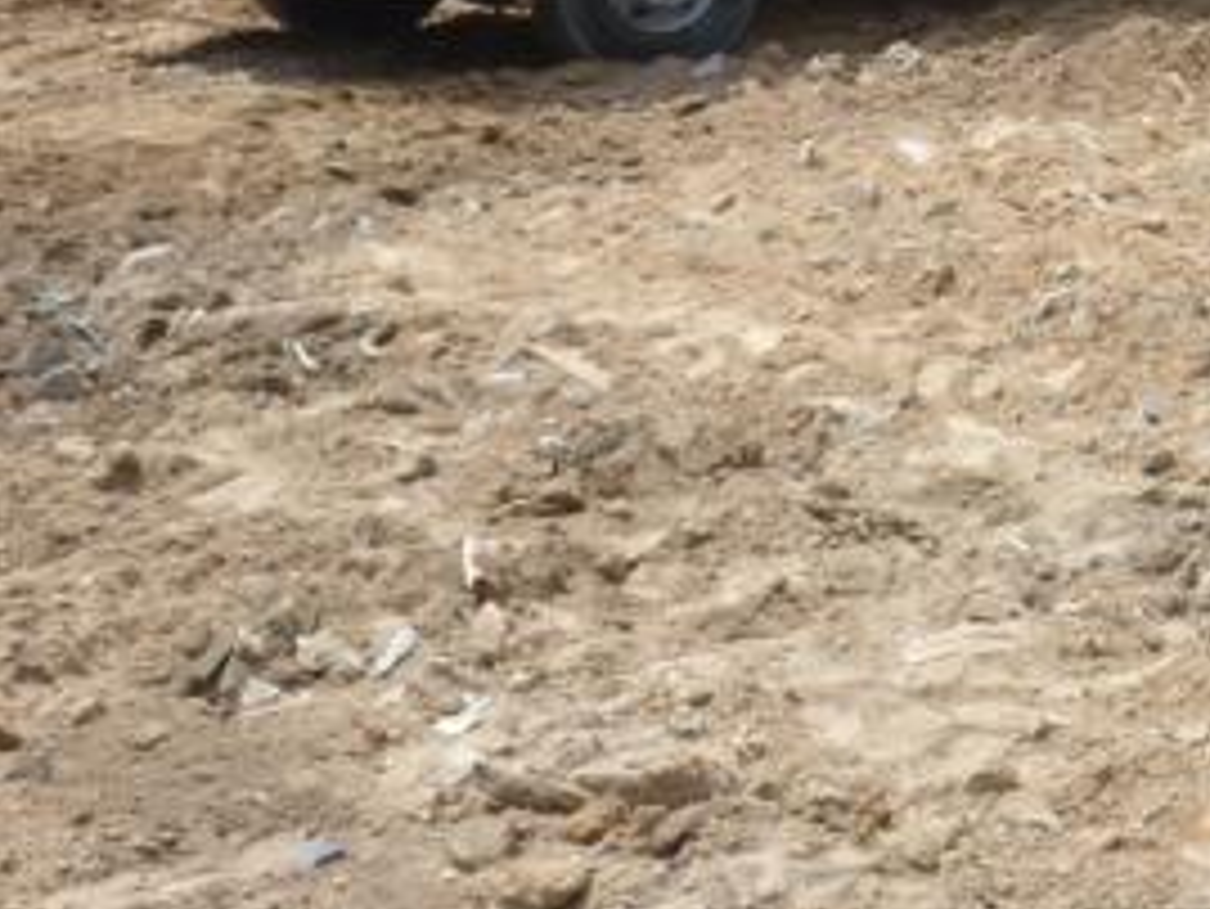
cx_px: 1574
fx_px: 3637
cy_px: -328
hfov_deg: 17.7
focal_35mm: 104
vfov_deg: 13.6
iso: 80
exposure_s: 1/640
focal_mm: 6.3
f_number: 3.8
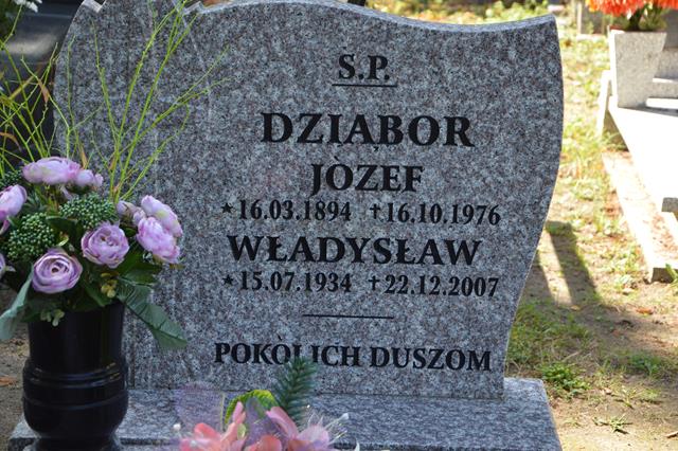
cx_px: 339
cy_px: 226
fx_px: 1638
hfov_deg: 23.4
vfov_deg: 15.7
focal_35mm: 87
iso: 220
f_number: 5.6
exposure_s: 1/125
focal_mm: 58
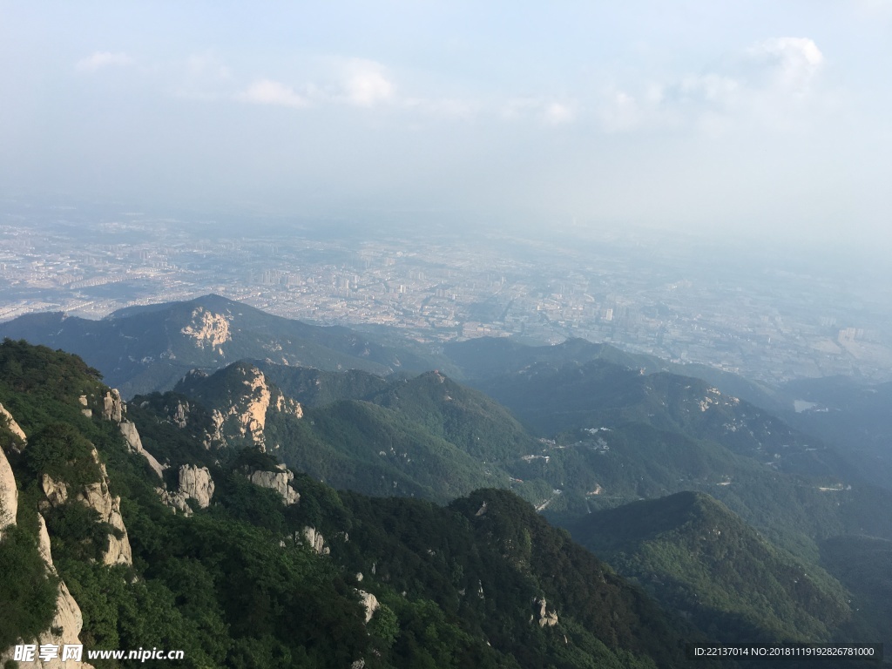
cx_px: 446
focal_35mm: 29
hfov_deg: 61.7
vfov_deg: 48.2
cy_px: 334
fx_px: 747
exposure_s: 1/1026
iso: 25
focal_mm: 4.15
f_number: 2.2
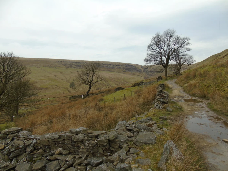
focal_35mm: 25
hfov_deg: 69.4
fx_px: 165
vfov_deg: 54.9
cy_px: 86
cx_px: 114
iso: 80
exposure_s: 1/640
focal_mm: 4.4
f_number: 3.4
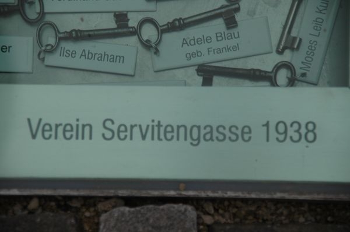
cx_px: 175
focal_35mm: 174
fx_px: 1689
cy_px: 116
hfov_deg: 11.8
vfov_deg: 7.9
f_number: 6
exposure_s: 1/125
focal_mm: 116
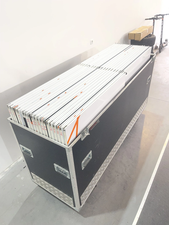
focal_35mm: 25
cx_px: 84
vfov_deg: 69.4
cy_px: 112
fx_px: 163
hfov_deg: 54.9
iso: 80
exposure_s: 1/100
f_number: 1.6
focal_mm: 5.1
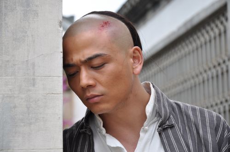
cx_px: 115
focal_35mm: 135
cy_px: 76
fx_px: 861
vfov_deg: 10.1
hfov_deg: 15.2
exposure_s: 1/125
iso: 200
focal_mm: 90
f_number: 5.6
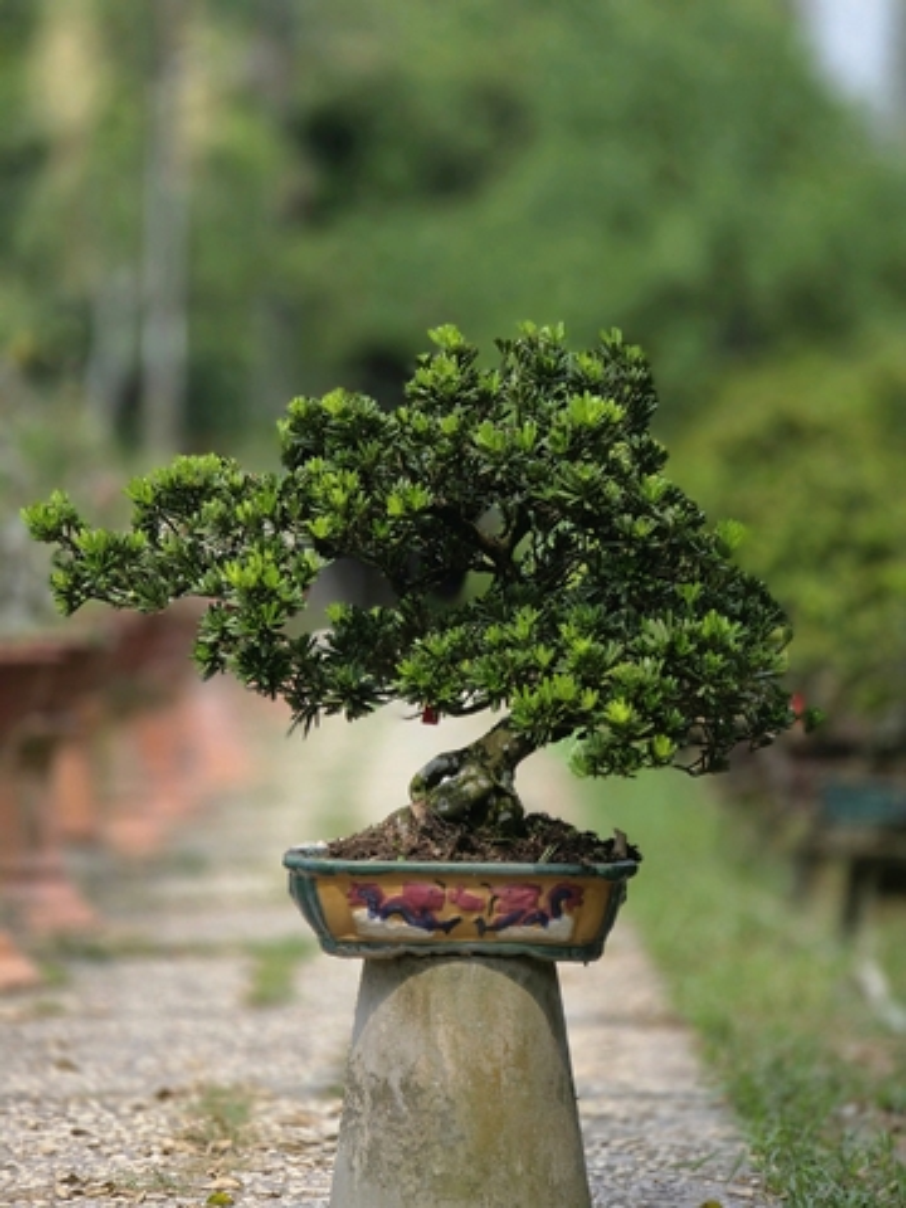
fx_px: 4013
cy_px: 604
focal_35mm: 115
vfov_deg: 17.1
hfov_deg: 12.9
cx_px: 453
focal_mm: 18.6
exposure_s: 1/769
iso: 64
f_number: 3.4
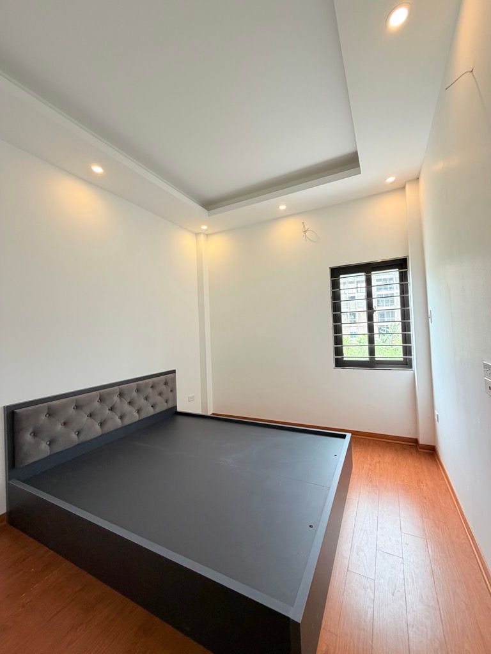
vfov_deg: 102.1
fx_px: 265
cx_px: 246
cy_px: 327
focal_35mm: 14
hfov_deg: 85.7
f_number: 2.2
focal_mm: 2.22
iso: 125
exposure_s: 1/121
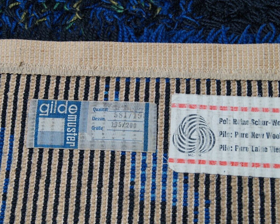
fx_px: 494
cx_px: 133
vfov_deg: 25.6
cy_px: 112
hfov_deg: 31.7
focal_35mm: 60
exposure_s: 1/13
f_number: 6.3
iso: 400
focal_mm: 35
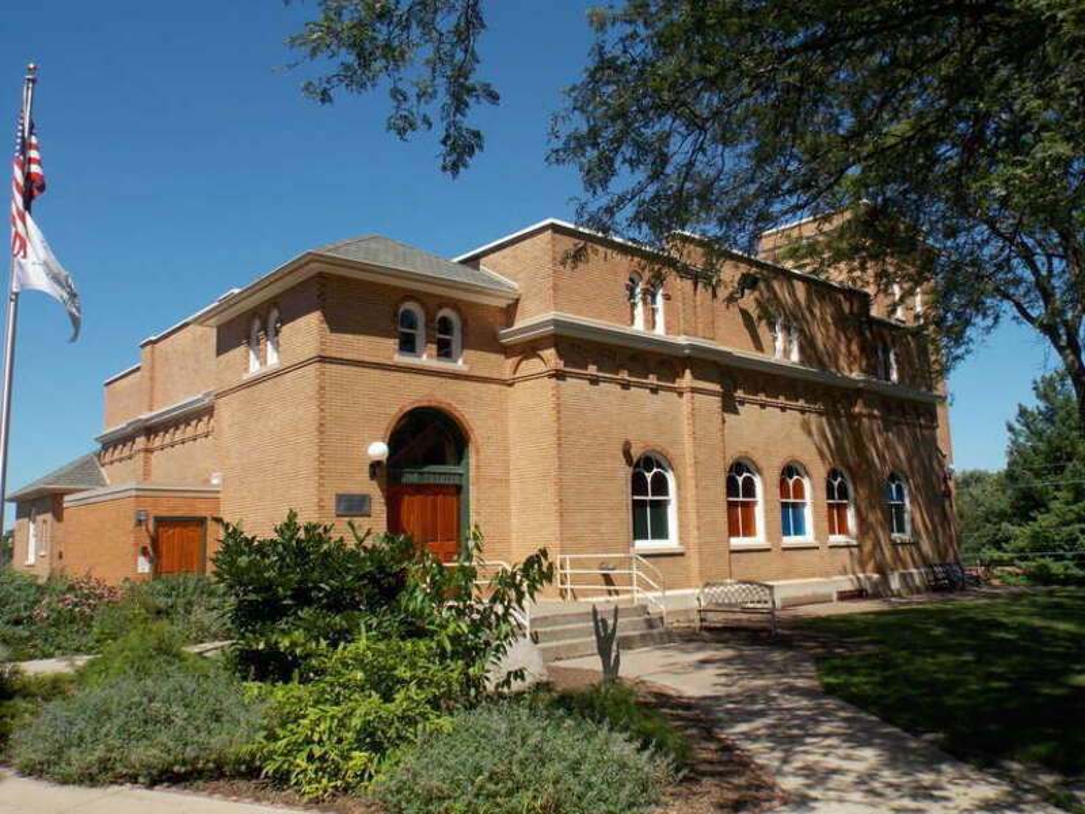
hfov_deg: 65.3
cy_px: 407
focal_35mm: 27
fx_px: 846
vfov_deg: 51.4
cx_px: 542
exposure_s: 1/1000
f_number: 3.2
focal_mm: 4.8
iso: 80
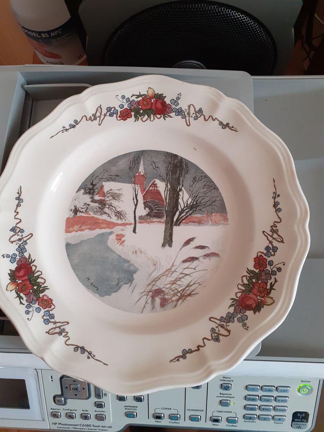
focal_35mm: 27
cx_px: 162
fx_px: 337
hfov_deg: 51.4
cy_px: 216
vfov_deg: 65.3
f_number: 1.9
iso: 200
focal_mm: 3.6
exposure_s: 1/50
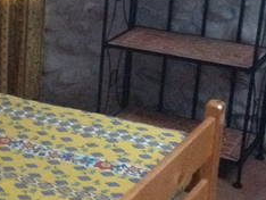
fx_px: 908
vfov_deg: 12.6
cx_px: -23
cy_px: 83
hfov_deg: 16.2
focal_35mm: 118
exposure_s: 1/15
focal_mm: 4.28
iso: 800
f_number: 2.4
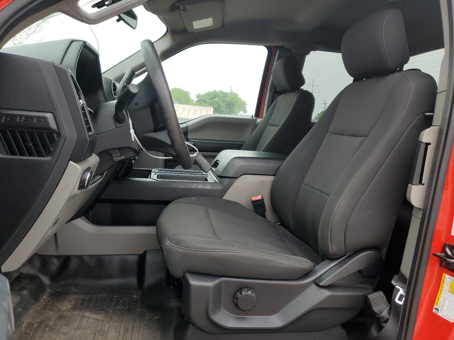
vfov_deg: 53.1
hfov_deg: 67.3
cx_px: 227
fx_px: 341
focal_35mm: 26
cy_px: 170
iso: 50
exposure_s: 1/345
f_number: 1.5
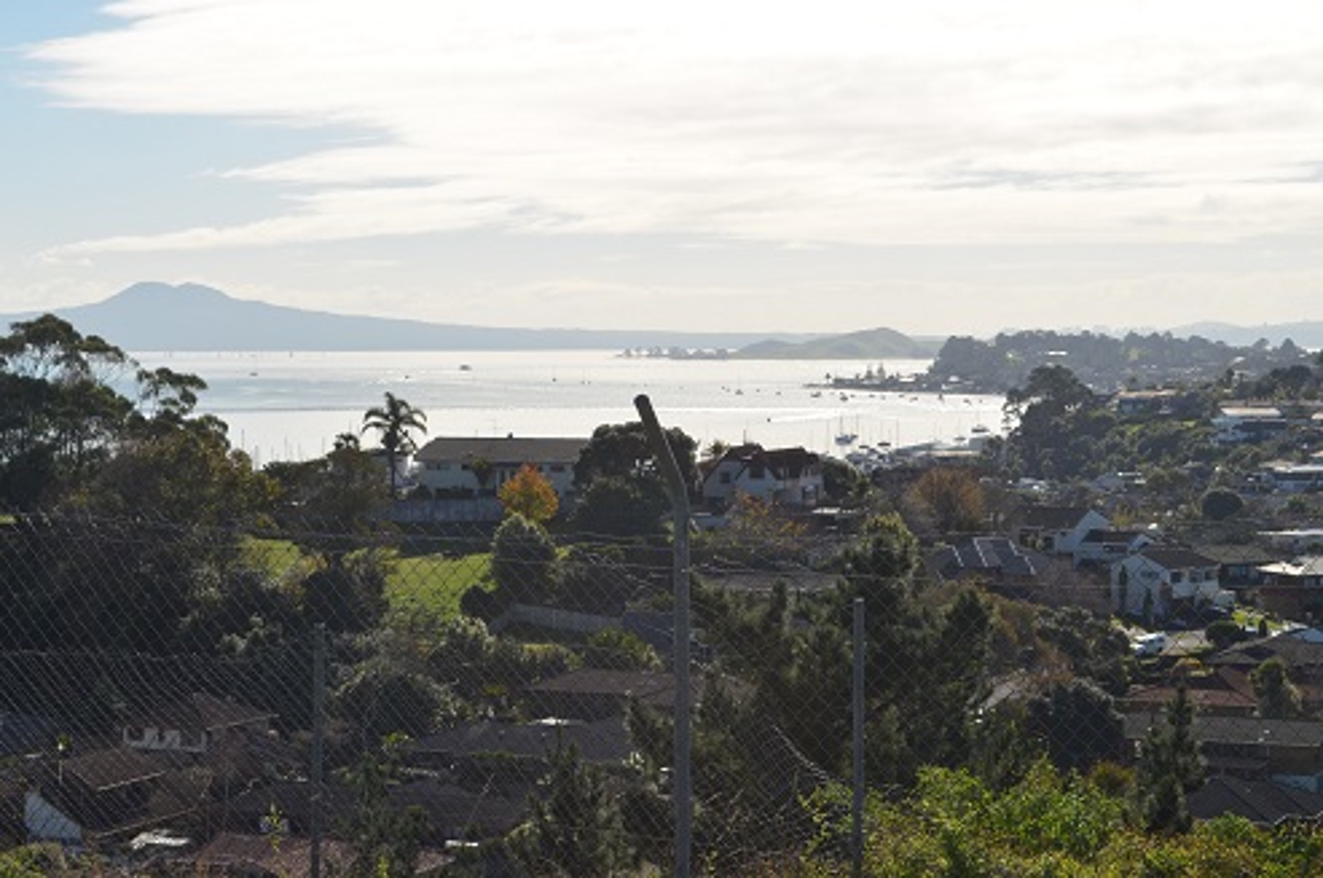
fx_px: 3027
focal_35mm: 82
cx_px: 662
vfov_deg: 16.5
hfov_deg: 24.7
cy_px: 439
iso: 100
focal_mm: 55
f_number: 11
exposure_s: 1/200
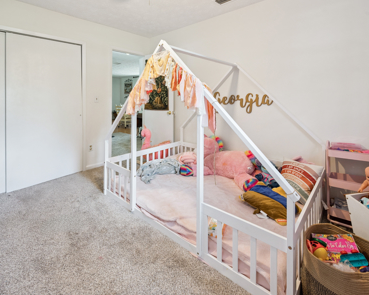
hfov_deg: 93.0
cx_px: 170
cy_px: 149
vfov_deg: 80.4
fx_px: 175
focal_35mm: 16
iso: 400
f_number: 8
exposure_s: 1/20
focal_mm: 14
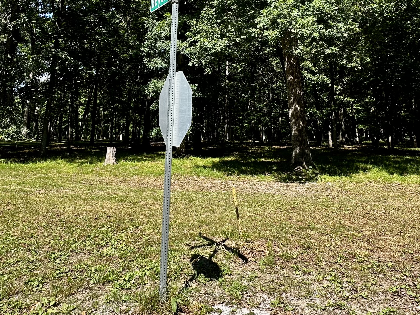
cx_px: 218
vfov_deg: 44.9
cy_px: 72
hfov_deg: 60.0
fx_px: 364
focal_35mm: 30
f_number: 2.2
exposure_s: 1/487
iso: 40
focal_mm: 2.22
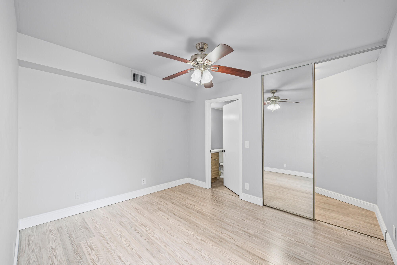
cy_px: 132
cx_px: 198
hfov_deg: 104.3
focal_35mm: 14
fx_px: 154
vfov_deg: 81.2
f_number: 13
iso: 100
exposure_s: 1.5
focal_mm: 14
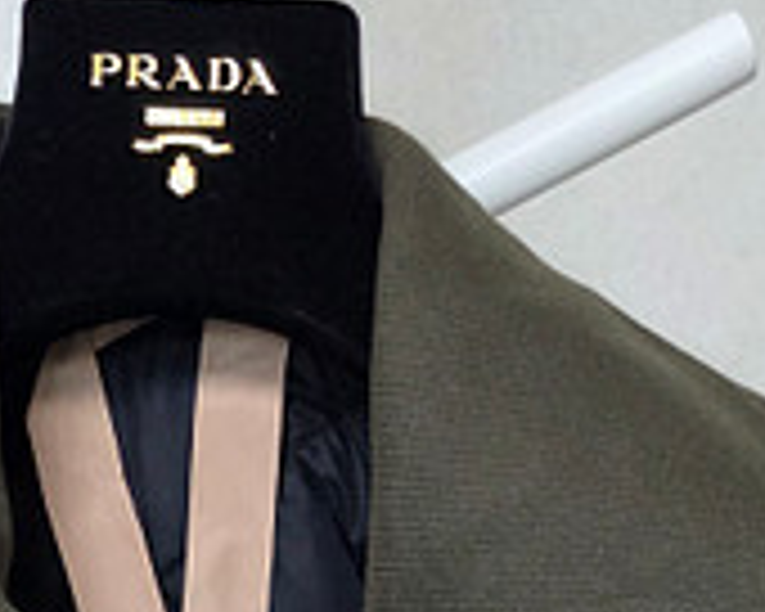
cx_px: 209
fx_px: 2241
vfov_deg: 13.0
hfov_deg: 19.3
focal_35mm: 99
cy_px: 1310
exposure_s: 1/120
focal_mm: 6.3
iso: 640
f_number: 1.7
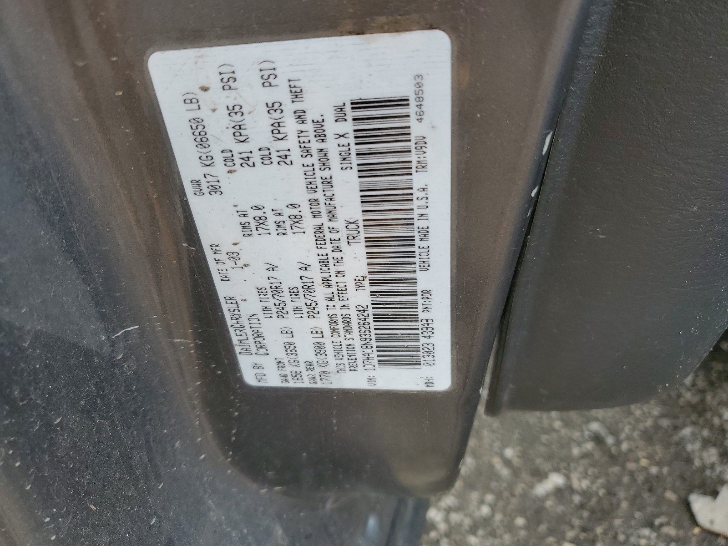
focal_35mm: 26
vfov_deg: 53.1
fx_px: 547
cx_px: 364
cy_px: 273
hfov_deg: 67.3
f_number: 1.5
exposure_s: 1/769
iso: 50
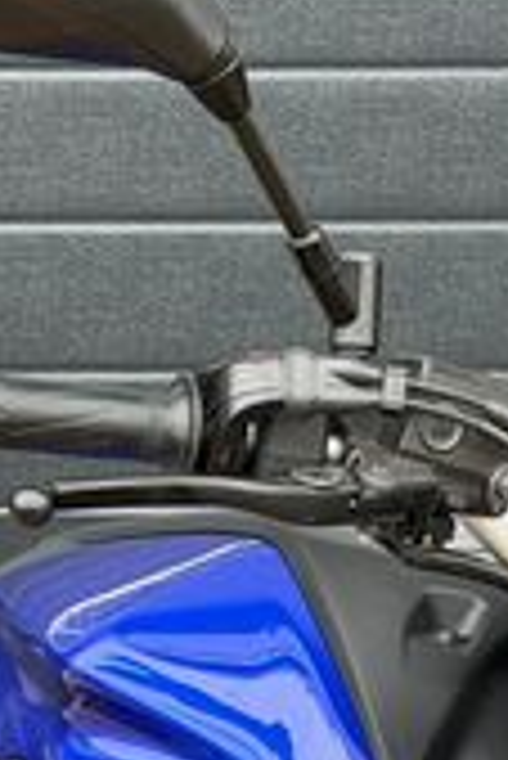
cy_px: 800
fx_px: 3992
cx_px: 423
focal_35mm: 189
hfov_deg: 7.3
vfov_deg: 10.8
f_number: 1.78
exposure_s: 1/225
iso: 64
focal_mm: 6.76
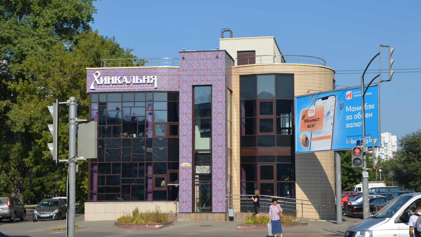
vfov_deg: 19.1
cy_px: 122
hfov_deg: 33.3
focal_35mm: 63
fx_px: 703
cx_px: 211
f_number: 9
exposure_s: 1/320
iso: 100
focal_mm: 40
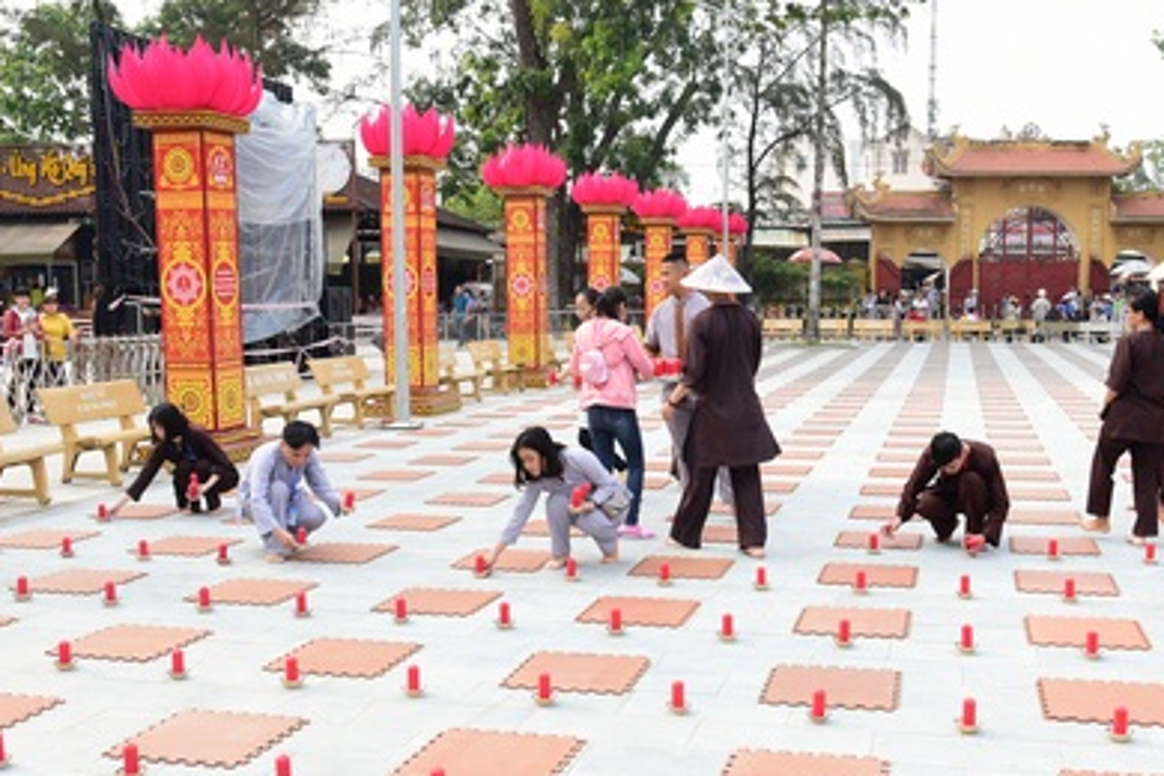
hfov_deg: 48.3
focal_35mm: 40
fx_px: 1293
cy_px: 469
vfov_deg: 33.3
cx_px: 678
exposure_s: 1/200
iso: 250
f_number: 5.6
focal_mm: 24
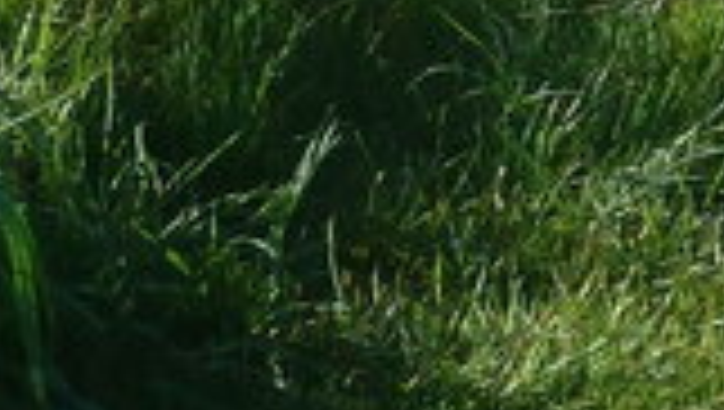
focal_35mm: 256
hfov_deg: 7.5
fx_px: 4920
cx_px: 2082
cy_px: -590
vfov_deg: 4.6
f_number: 4
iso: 80
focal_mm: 6.1
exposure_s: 1/250
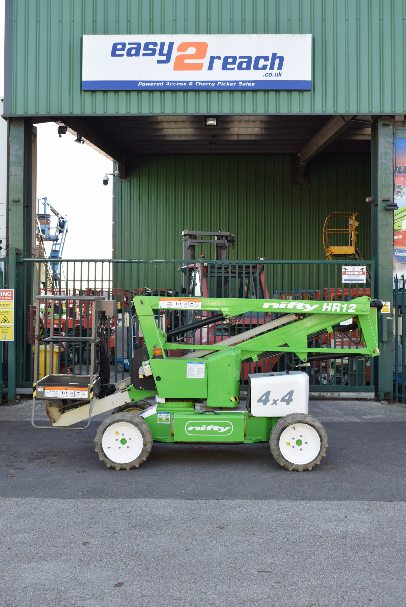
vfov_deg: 42.3
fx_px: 785
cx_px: 203
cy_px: 304
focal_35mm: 46
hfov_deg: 29.0
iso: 400
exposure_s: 1/200
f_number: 7.1
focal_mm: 31
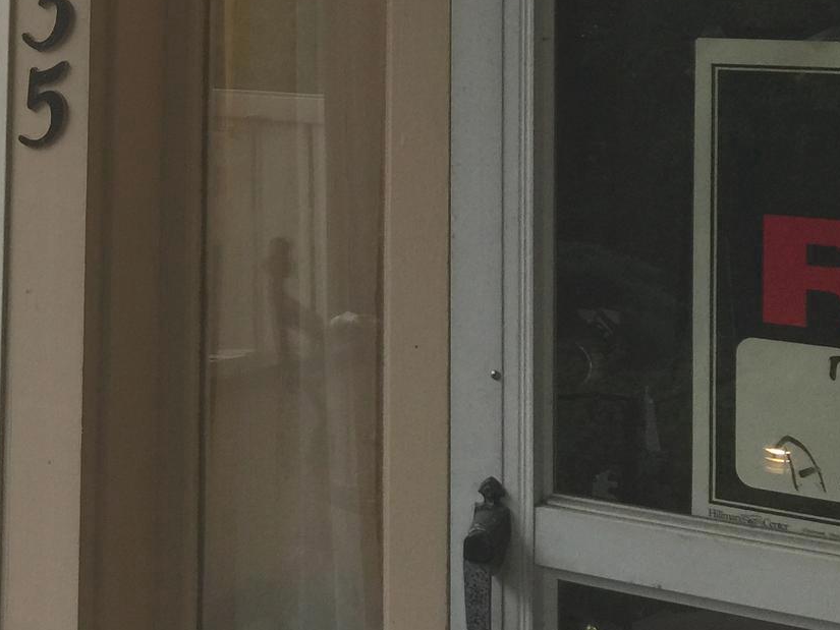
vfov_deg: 19.6
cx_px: -142
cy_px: -47
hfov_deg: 24.7
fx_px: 1747
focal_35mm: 72
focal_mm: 4.15
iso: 40
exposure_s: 1/15
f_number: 2.2
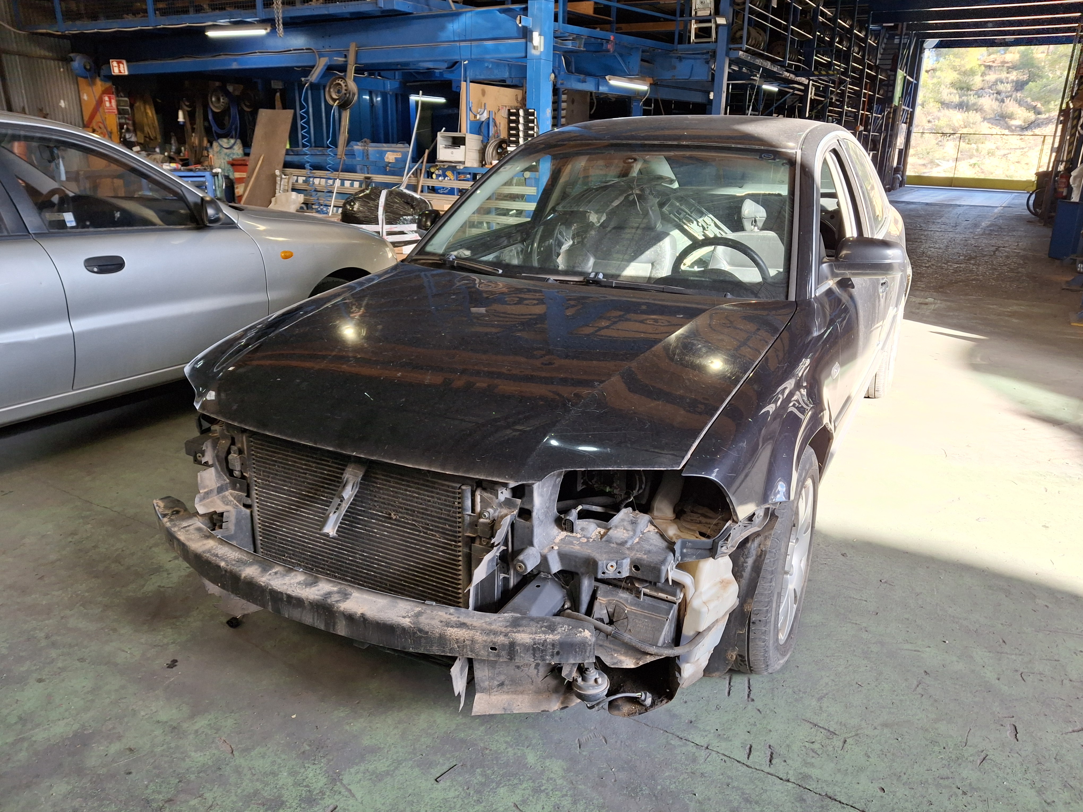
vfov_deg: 54.9
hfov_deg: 69.4
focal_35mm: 25
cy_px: 406
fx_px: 782
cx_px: 542
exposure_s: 1/100
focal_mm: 4.69
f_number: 1.8
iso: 80
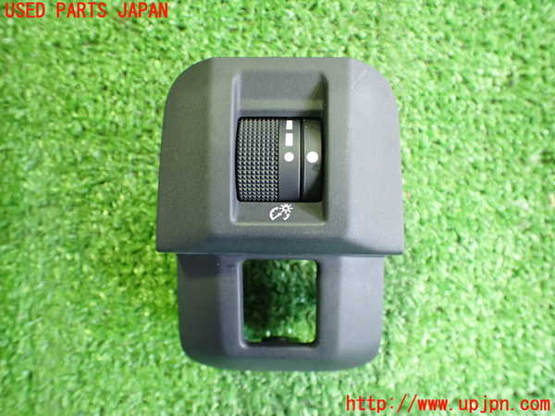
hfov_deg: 60.0
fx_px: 481
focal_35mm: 30
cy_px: 208
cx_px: 278
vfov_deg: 46.8
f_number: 2.3
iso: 800
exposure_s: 1/30
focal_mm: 5.4
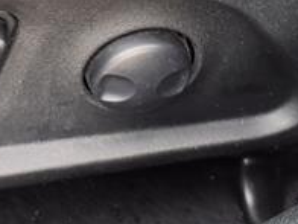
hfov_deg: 22.0
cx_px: 73
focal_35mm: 88
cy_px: 21
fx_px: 758
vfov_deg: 16.6
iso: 125
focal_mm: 3.58
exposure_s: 1/40
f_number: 1.9
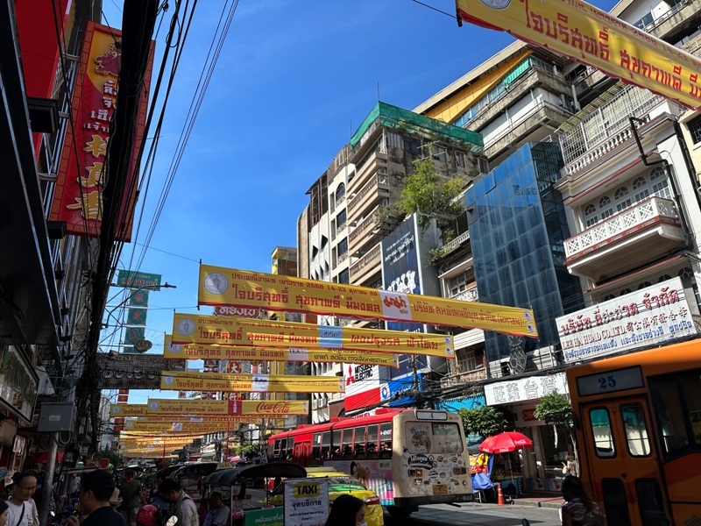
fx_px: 486
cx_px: 350
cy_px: 263
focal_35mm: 24
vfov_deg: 56.8
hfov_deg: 71.6
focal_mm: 6.86
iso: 80
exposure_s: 1/3861
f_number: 1.78
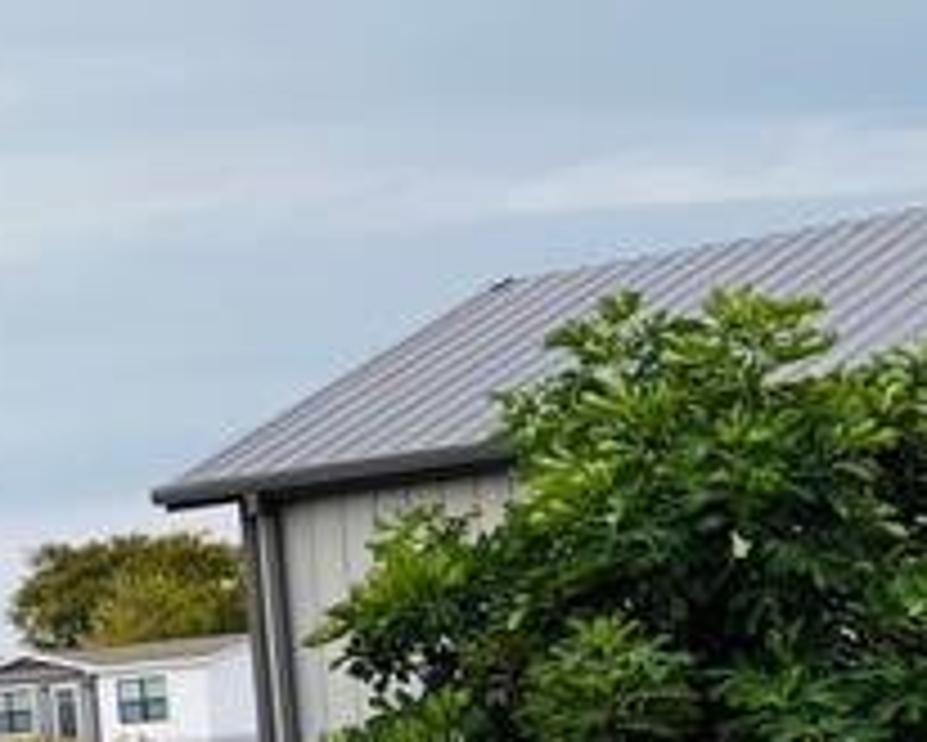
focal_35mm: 126
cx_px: -1184
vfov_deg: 12.1
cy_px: 706
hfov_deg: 12.5
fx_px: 3459
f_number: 1.6
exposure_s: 1/775
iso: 50
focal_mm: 5.96
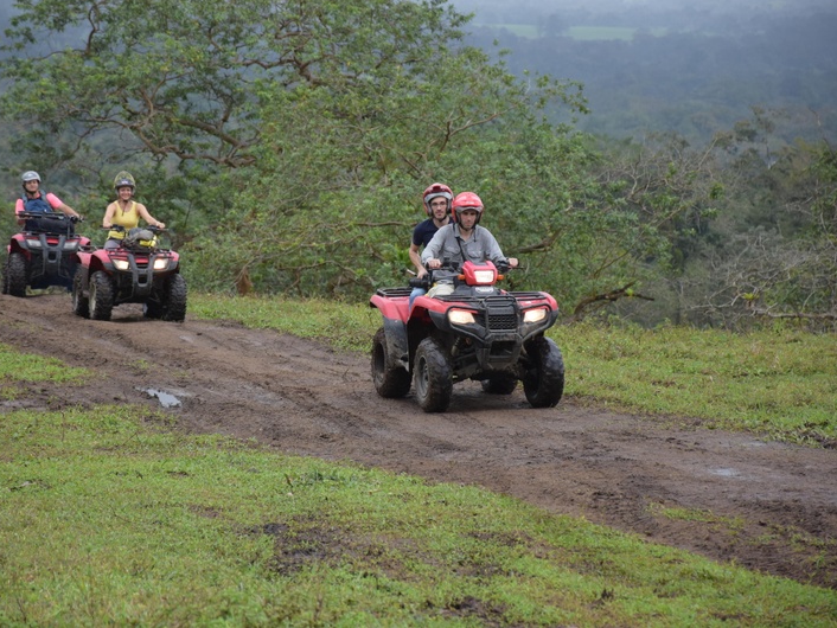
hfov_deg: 10.8
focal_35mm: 183
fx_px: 4426
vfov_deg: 8.1
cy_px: 313
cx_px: 369
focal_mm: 112
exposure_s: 1/640
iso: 400
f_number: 5.6
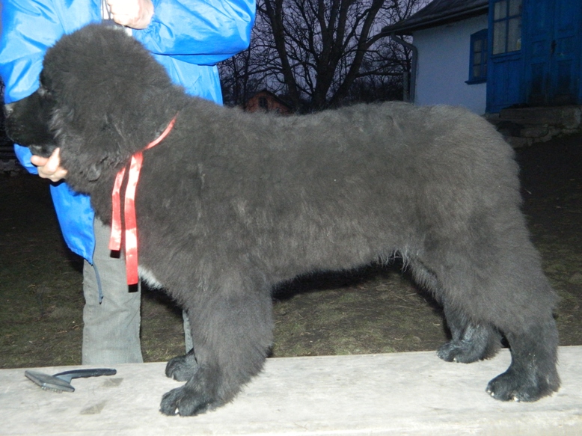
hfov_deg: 45.8
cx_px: 291
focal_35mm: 41
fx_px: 689
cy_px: 218
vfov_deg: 35.1
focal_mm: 7.3
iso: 500
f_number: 3.5
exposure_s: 1/40
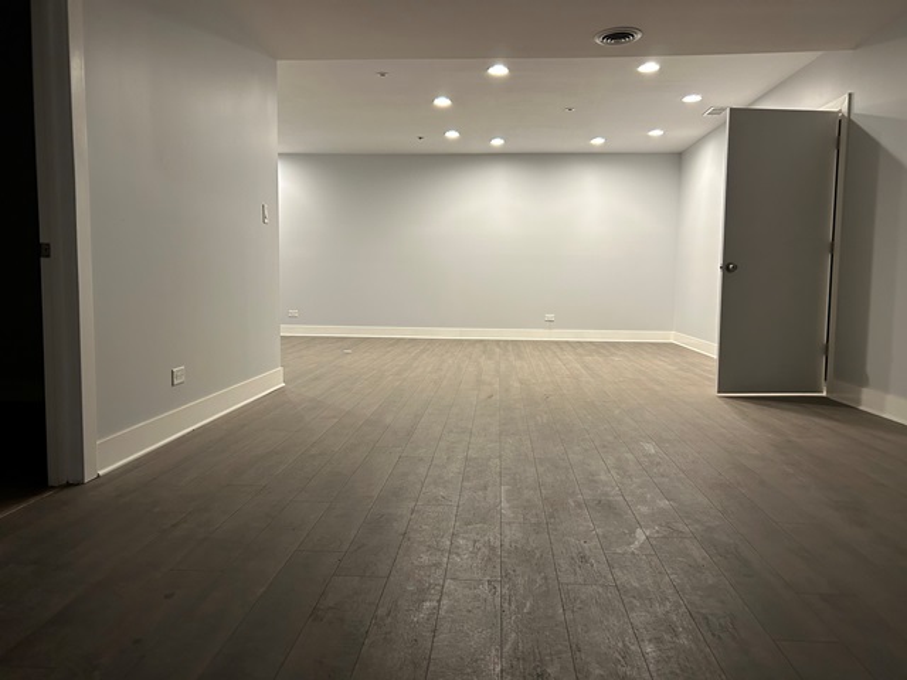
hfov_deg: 67.3
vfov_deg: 53.1
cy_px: 340
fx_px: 681
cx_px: 454
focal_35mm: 26
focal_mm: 5.7
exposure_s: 1/60
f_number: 1.5
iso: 160
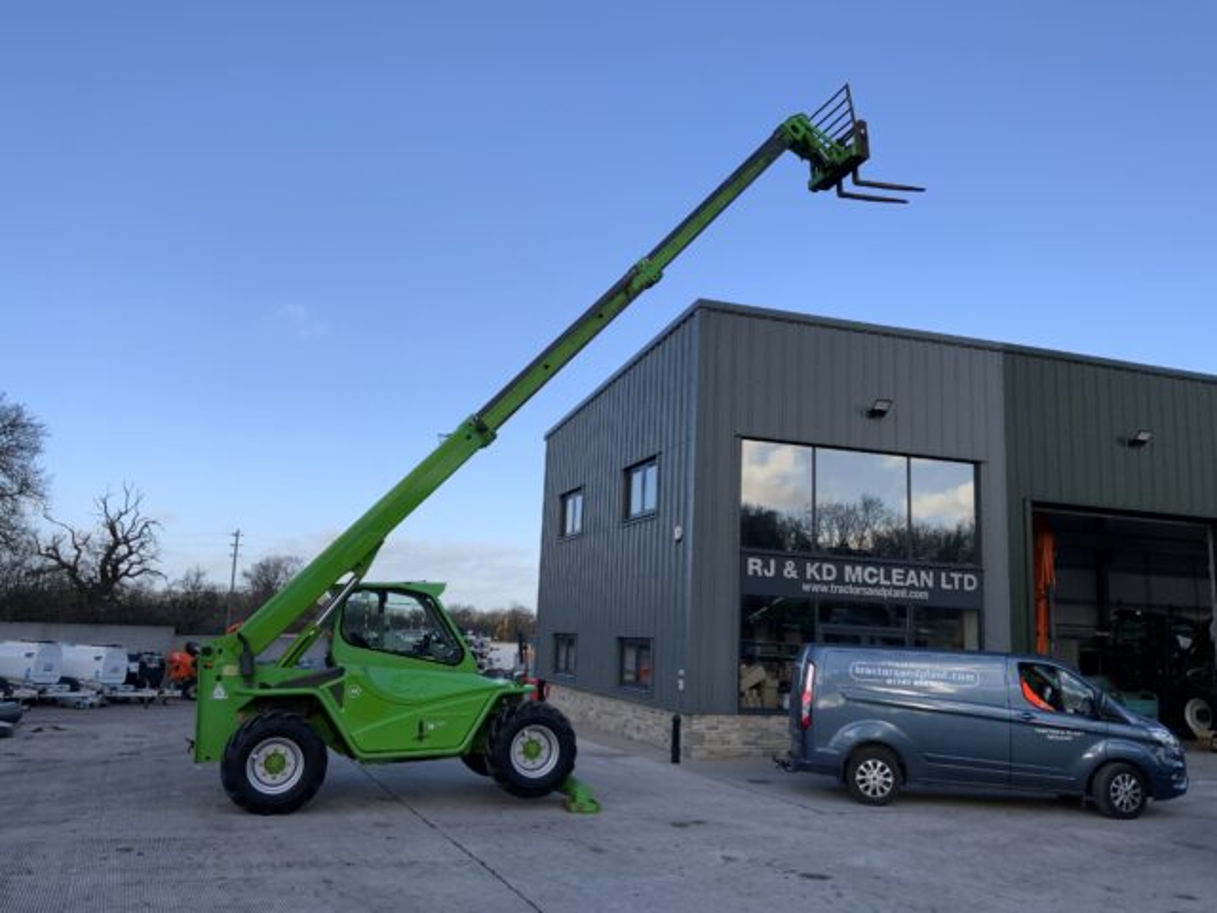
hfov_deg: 61.7
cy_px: 456
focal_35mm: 29
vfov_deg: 48.2
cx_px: 608
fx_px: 1020
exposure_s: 1/898
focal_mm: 3
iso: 16
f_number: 1.8
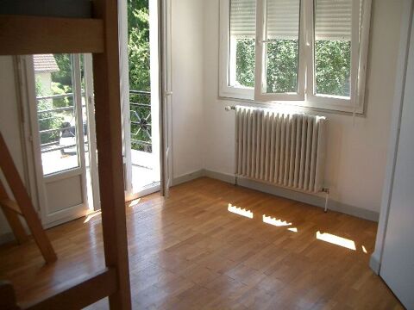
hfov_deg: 52.6
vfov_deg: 40.7
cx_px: 207
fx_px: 419
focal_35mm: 35
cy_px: 155
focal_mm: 5.8
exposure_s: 1/125
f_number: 2.6
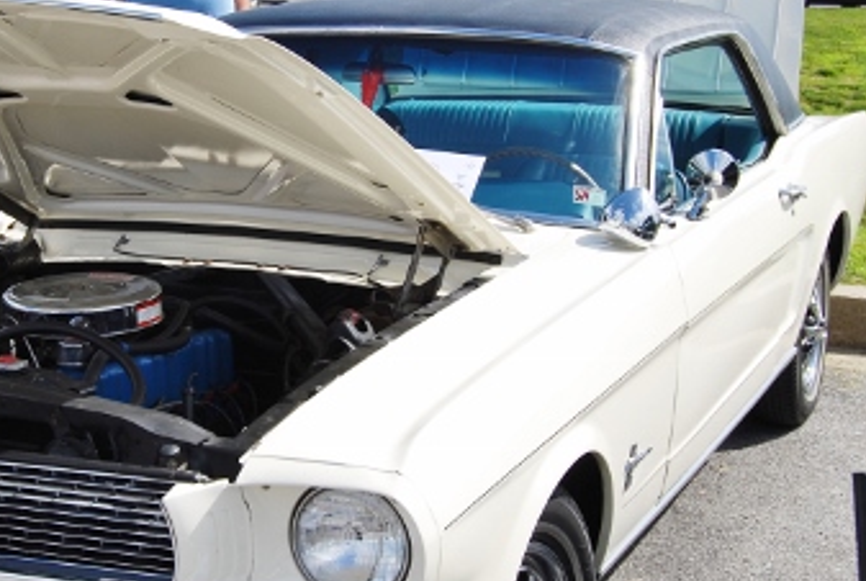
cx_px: 254
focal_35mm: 74
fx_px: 1783
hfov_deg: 27.0
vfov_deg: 18.5
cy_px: 219
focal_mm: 26
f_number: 8
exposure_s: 1/250
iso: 100
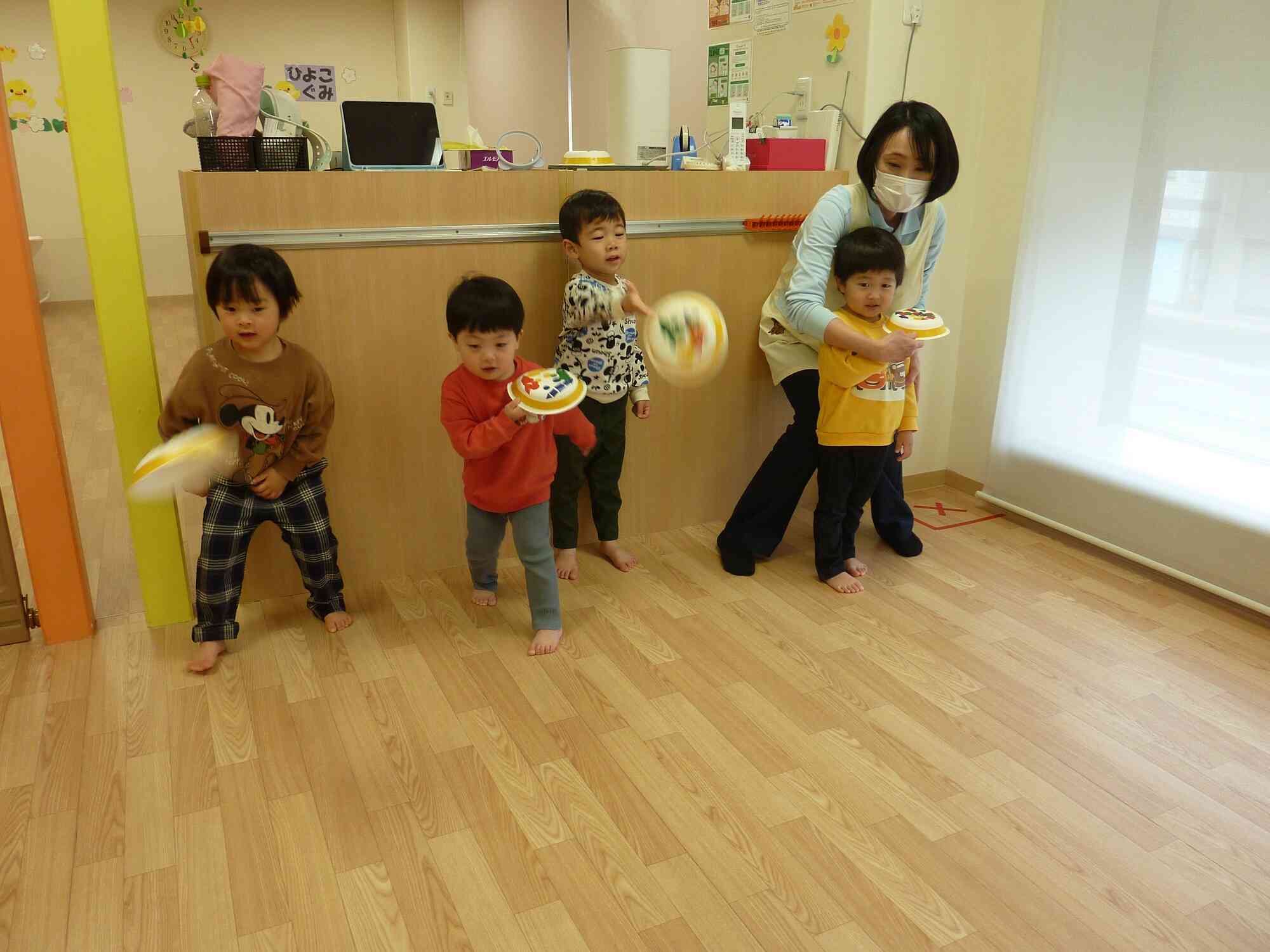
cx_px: 635
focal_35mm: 25
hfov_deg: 69.4
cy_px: 476
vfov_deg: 54.9
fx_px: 917
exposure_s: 1/50
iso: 80
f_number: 3.3
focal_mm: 4.1
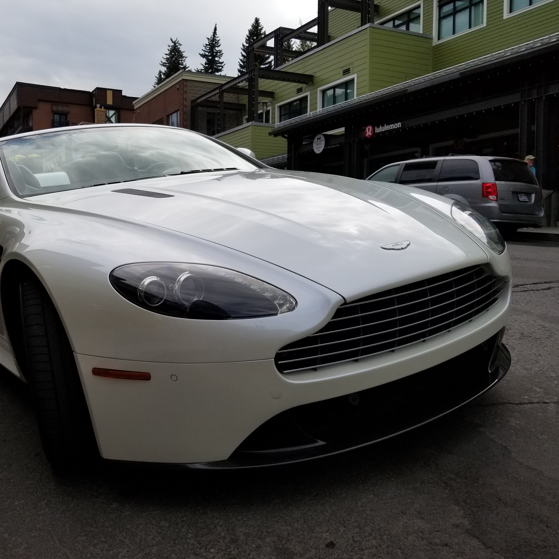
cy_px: 278
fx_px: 566
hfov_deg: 51.9
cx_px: 204
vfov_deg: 52.5
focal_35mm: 31
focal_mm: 4.25
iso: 50
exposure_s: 1/3720
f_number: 1.7
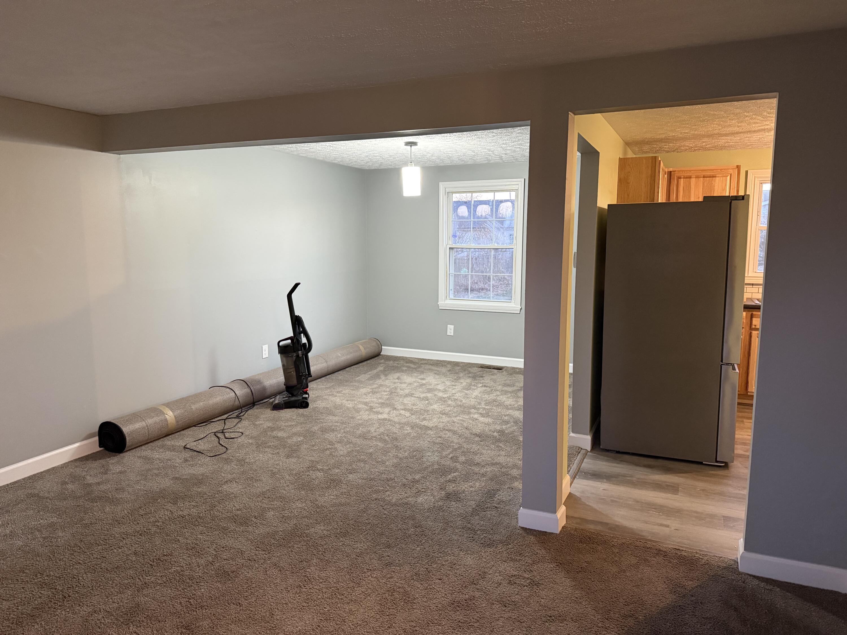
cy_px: 318
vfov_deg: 56.8
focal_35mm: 24
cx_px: 424
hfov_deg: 71.6
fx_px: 587
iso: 640
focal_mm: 6.76
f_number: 1.78
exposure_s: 1/40
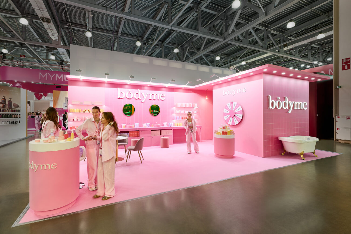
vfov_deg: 81.1
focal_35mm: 14
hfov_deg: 104.3
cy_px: 117
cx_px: 176
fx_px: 136
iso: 250
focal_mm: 14
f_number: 8
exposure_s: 1/20
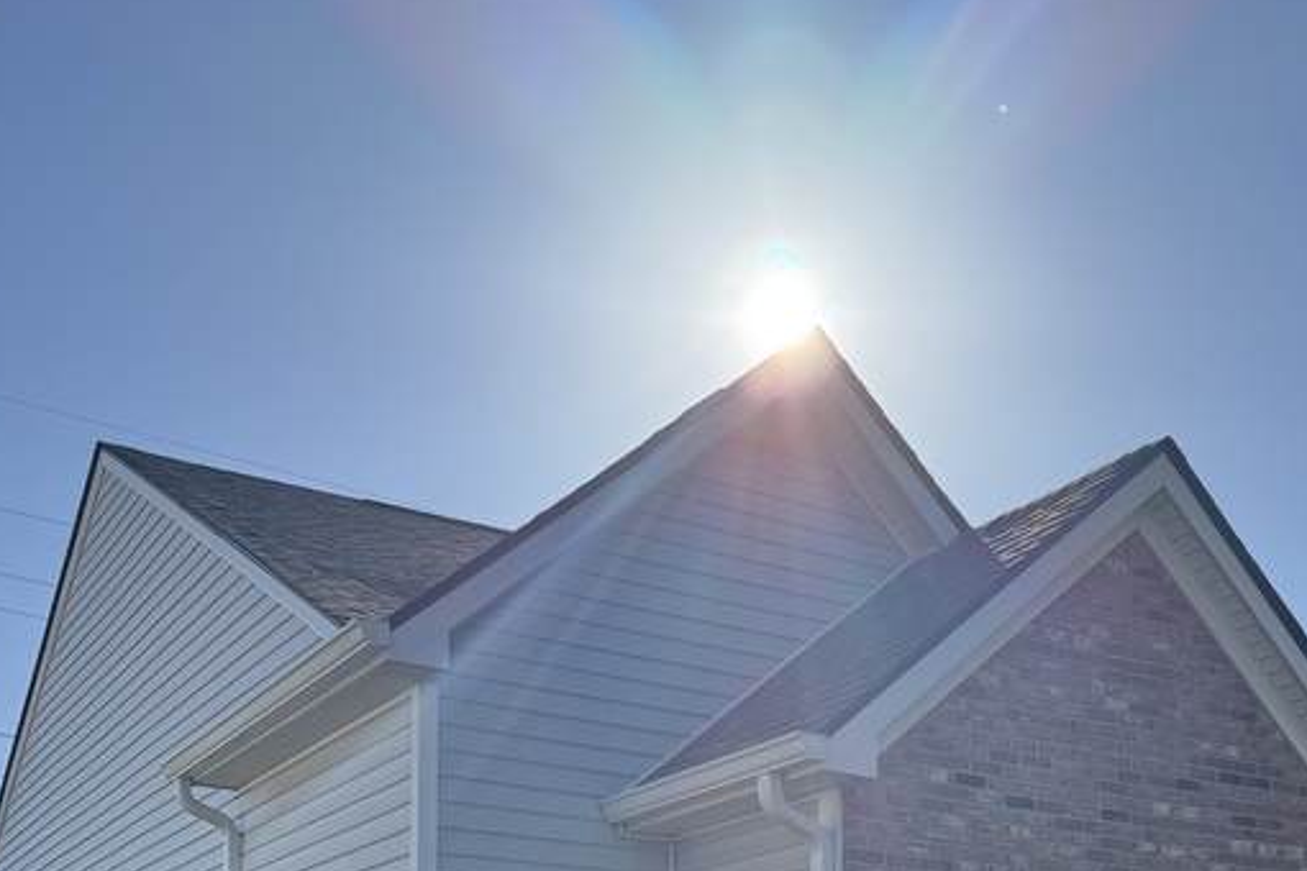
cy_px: 1048
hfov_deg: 41.7
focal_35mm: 47
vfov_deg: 25.6
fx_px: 1706
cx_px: 805
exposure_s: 1/6410
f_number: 1.78
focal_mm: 6.76
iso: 80
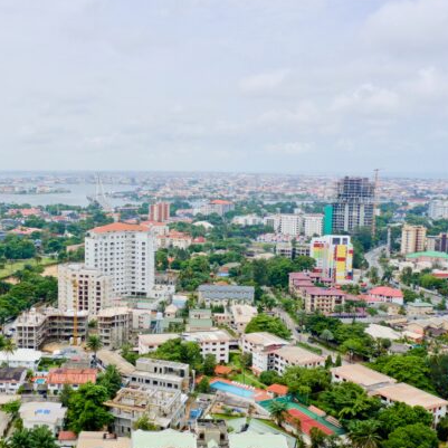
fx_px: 556
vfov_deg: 43.9
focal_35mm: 38
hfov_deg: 42.7
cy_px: 228
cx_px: 121
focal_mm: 10.26
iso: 100
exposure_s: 1/1000
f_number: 7.1
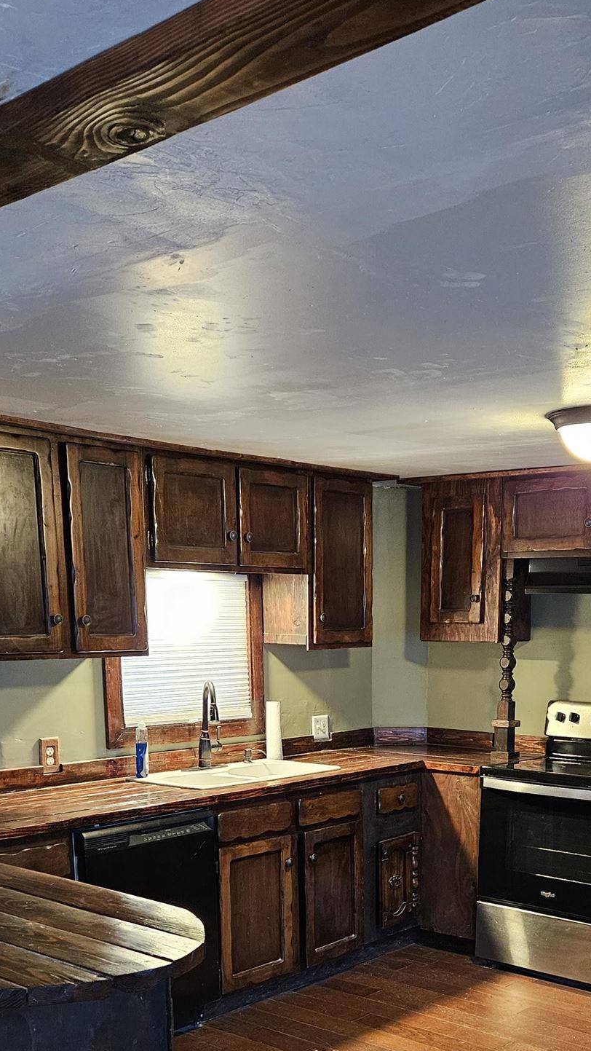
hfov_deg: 29.6
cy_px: 819
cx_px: 370
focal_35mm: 40
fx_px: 1114
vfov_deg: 48.1
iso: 500
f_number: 1.8
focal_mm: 5.4
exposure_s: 1/40
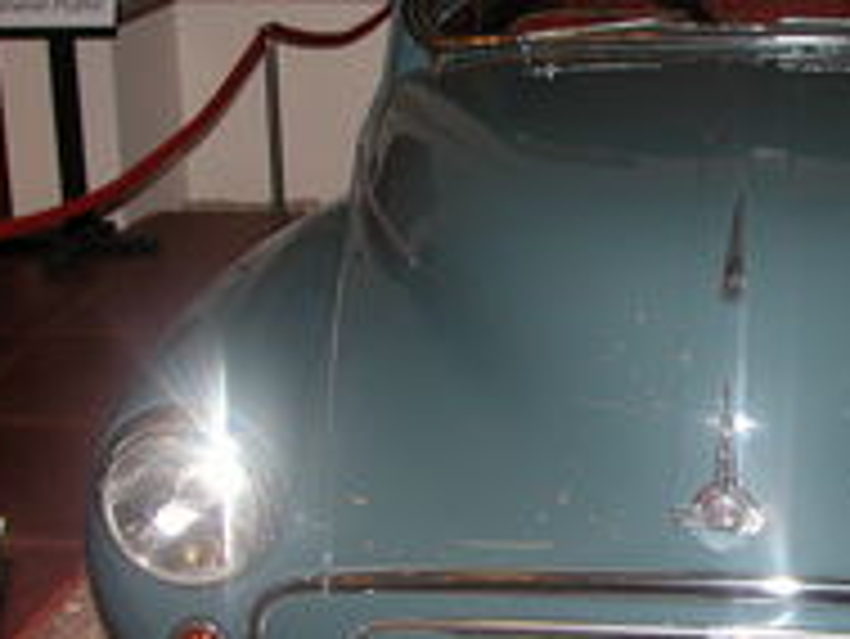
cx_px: 769
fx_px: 1818
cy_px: 351
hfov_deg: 25.5
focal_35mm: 74
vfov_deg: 19.9
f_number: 2.8
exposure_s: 1/60
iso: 100
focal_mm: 8.9
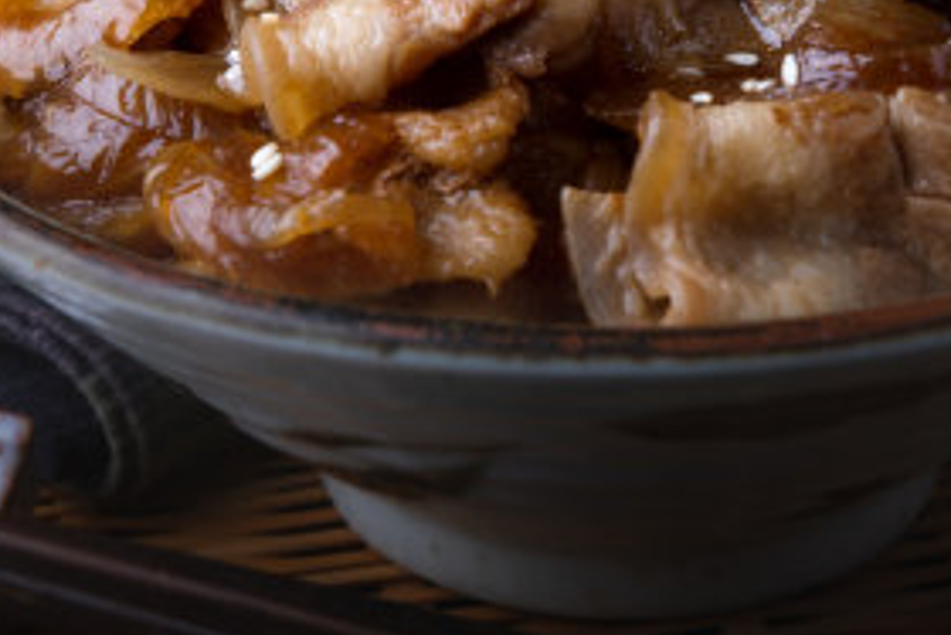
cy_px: -51
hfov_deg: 13.4
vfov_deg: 8.9
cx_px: 584
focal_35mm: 153
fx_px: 4044
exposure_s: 1/200
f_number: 16
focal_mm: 70
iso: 125
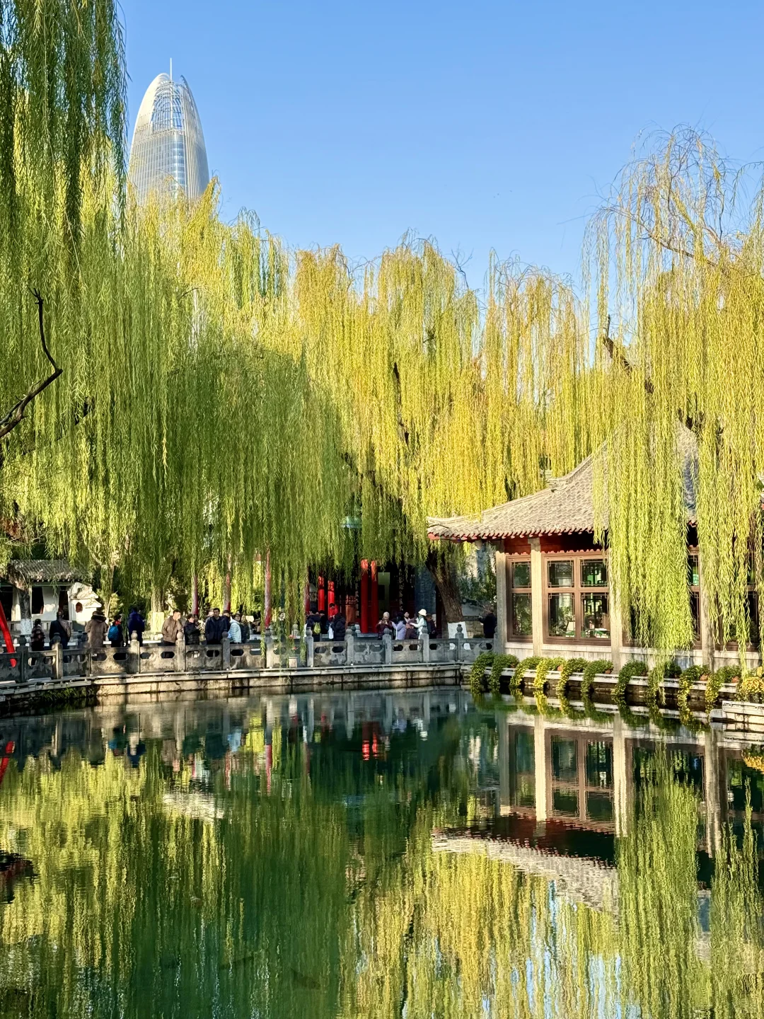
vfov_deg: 39.7
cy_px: 510
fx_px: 1413
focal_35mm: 48
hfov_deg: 30.3
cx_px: 382
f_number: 1.78
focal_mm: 6.76
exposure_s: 1/1222
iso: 80
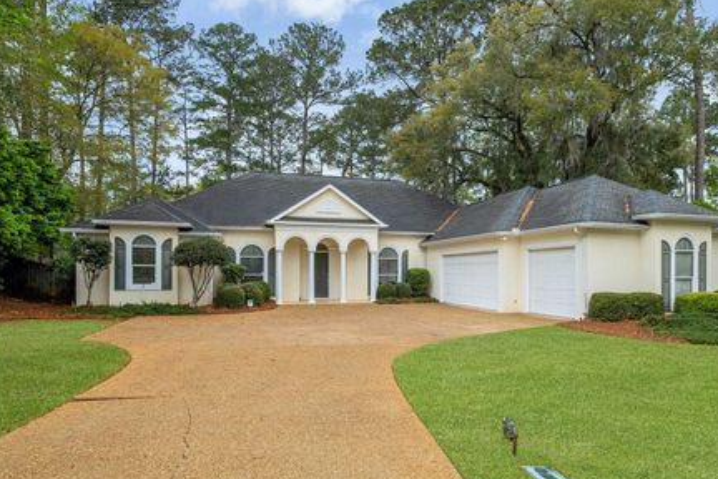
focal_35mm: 22
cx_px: 401
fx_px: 439
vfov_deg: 57.1
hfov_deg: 78.3
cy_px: 269
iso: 250
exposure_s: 1/180
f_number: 8
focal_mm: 12.6
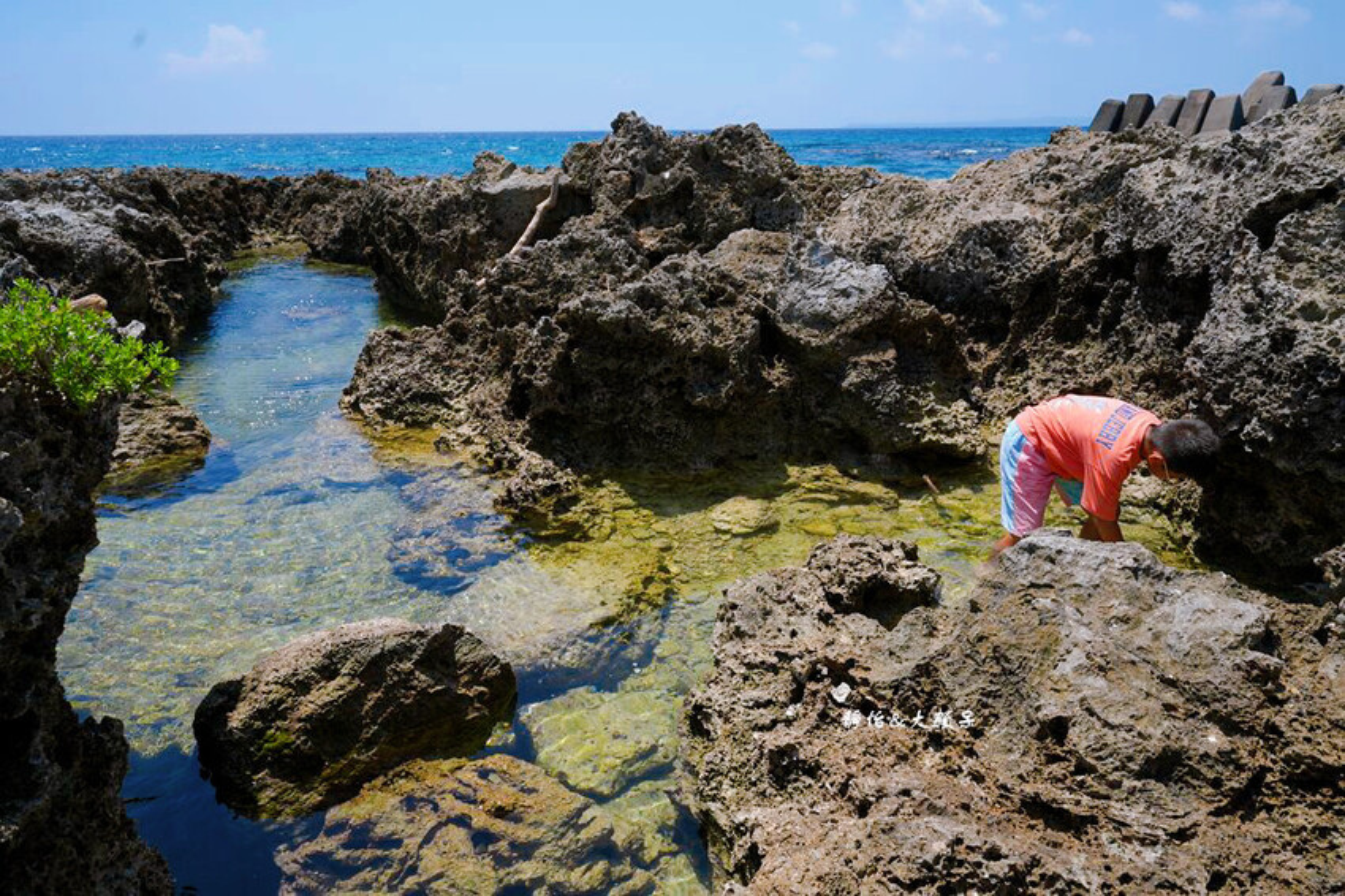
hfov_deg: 73.8
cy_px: 448
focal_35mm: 24
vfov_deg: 53.1
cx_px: 672
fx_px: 896
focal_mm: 24
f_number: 8
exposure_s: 1/640
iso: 320
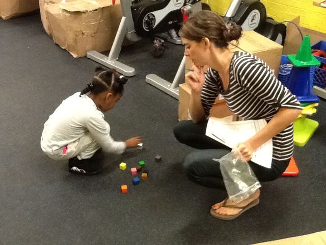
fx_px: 414
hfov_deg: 42.9
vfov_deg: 32.9
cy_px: 122
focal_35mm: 44
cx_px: 163
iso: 320
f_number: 2.4
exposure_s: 1/17
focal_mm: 2.03
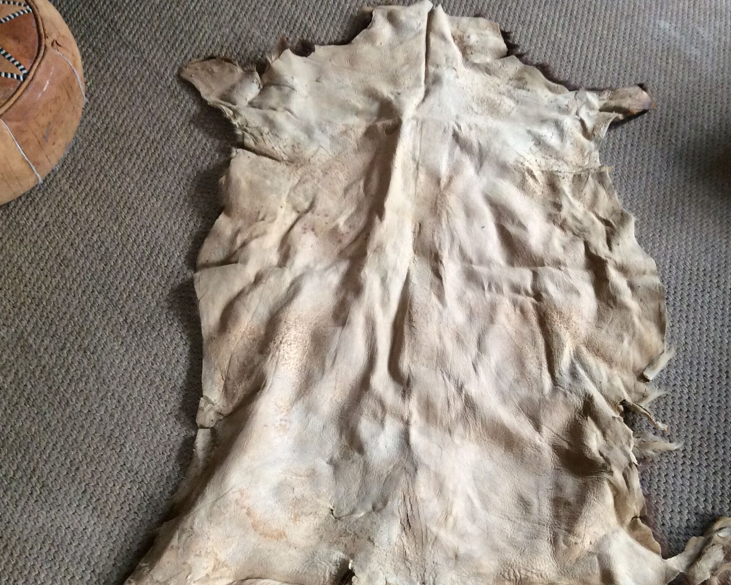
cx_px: 396
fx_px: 909
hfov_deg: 43.8
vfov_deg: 35.5
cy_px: 356
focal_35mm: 42
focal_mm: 3.3
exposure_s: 1/25
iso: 100
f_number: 2.4
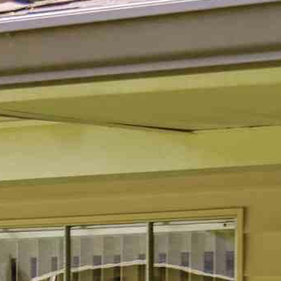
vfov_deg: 6.9
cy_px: 472
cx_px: -740
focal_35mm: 250
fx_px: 2296
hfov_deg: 6.1
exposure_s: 1/100
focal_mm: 33
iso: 100
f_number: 6.3
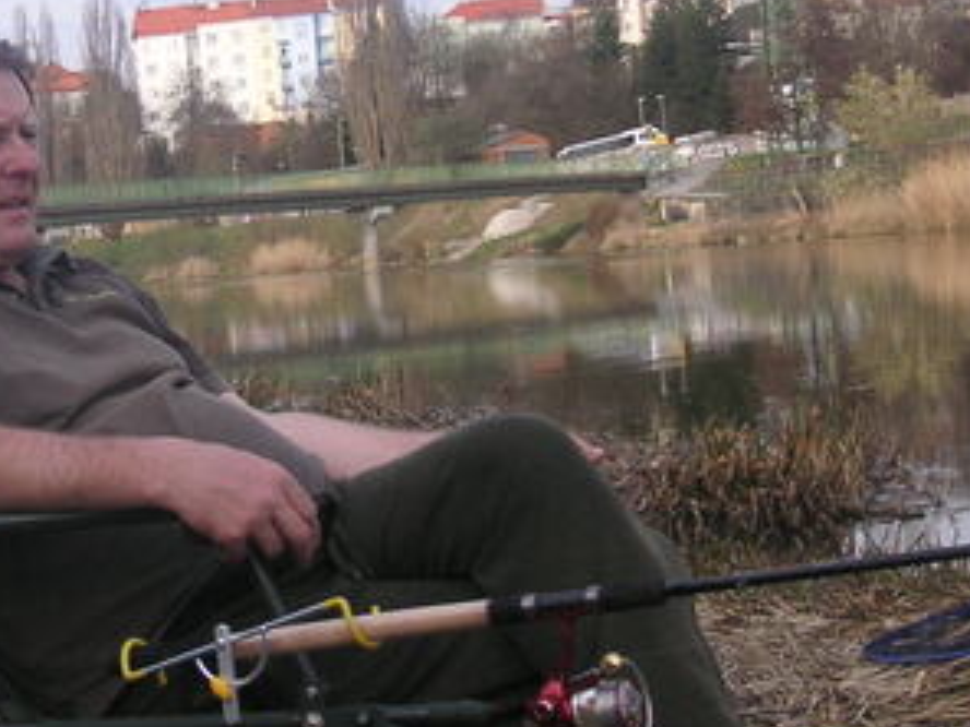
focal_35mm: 100
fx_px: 2802
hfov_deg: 19.4
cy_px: 288
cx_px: 167
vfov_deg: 14.8
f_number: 2.8
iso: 50
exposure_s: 1/750
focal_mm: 6.1
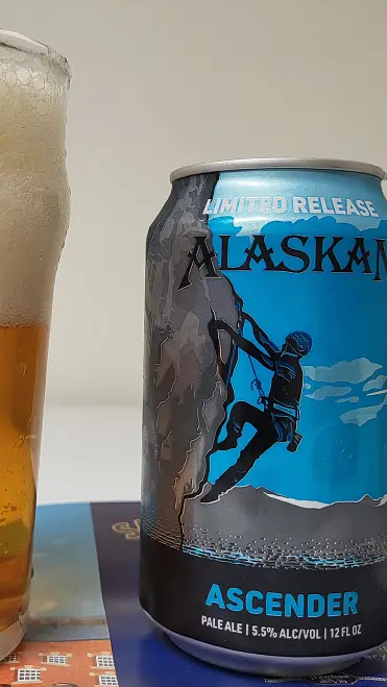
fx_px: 802
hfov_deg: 26.5
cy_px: 321
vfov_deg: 46.4
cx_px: 68
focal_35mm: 44
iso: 250
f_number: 1.8
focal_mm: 5.4
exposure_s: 1/120
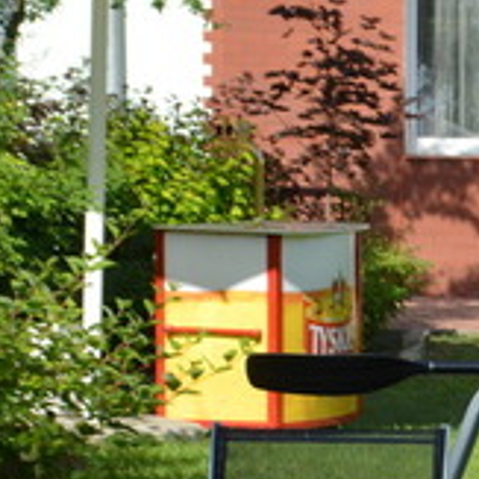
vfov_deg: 5.4
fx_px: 5025
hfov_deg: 5.4
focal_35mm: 321
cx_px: 829
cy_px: 573
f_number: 9
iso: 800
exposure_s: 1/1250
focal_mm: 58
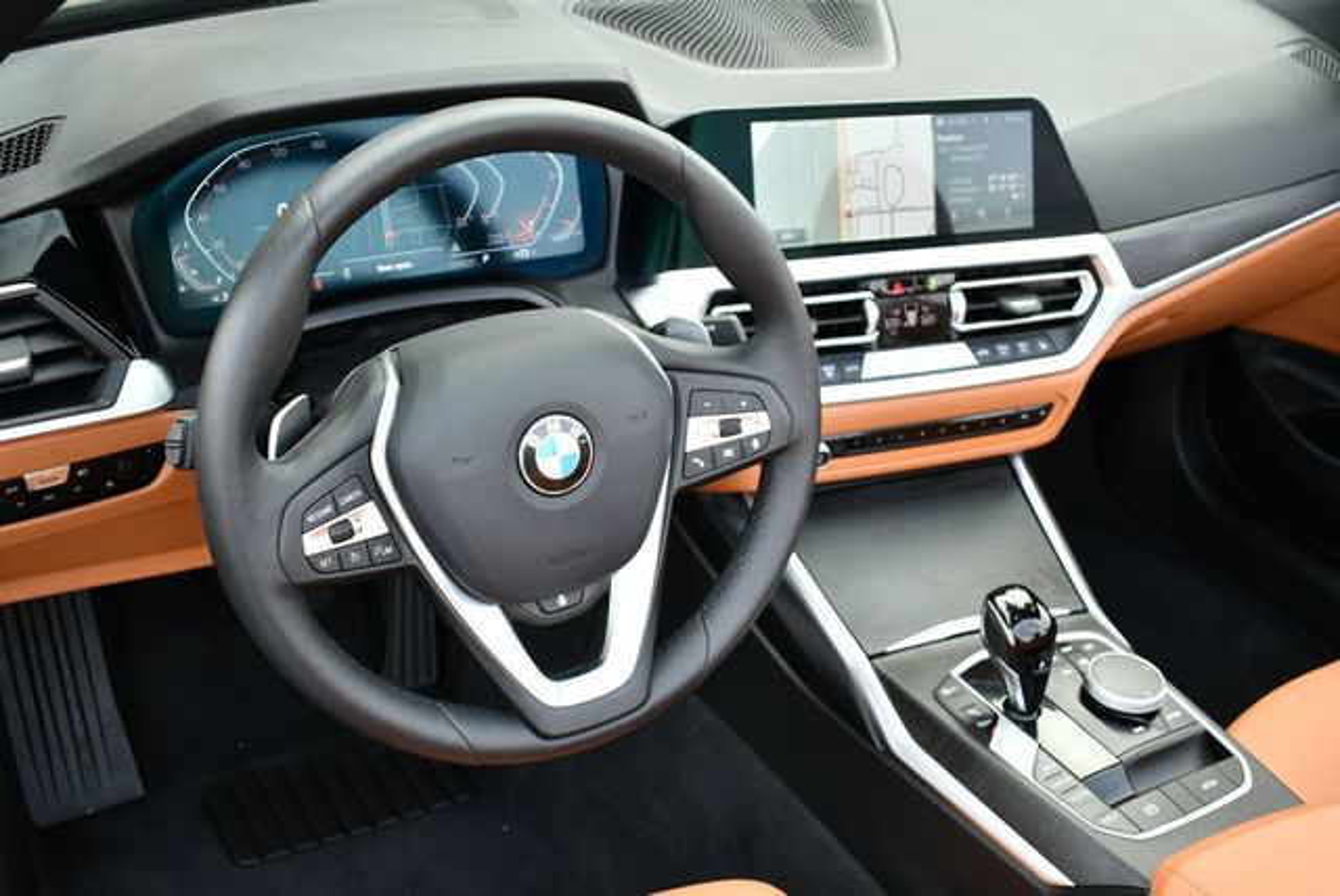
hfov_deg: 53.1
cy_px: 448
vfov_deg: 36.9
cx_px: 670
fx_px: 1341
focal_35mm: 36
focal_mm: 18
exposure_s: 1/50
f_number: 3.5
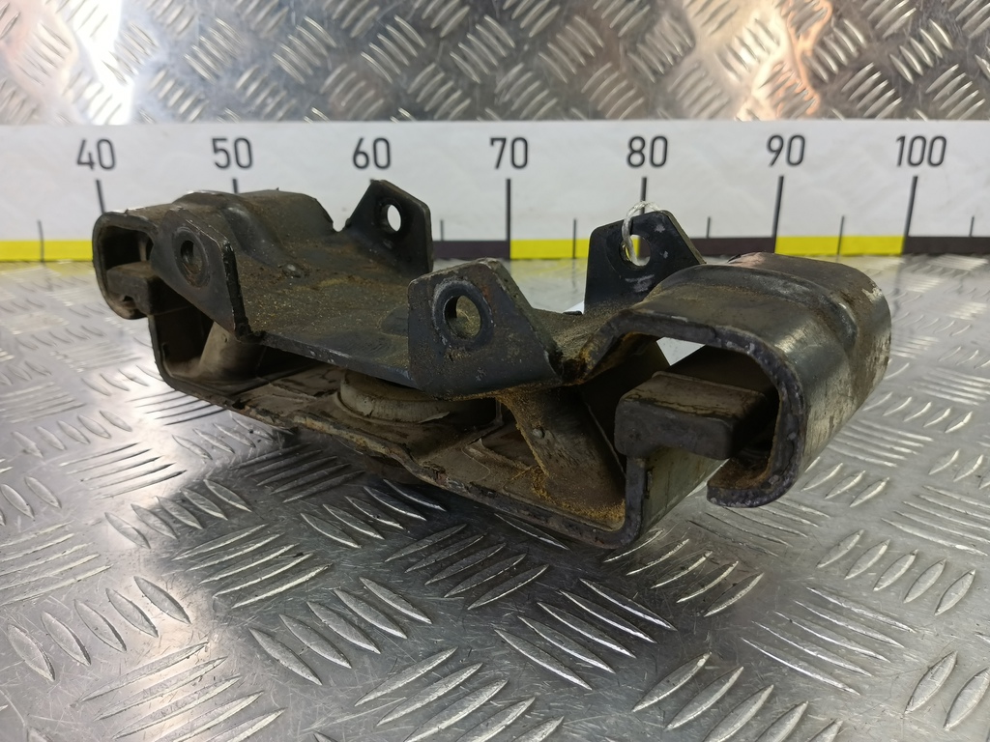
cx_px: 495
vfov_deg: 58.9
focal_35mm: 23
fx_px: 658
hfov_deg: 73.9
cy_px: 371
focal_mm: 4.11
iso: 152
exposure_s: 1/50
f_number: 1.6
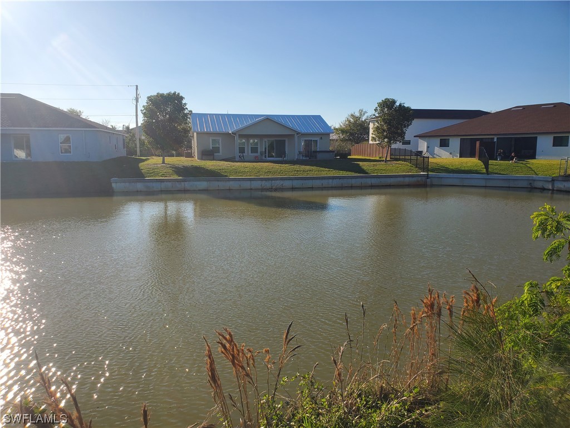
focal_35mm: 26
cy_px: 214
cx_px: 285
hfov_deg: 67.3
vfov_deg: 53.1
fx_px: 428
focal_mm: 4.3
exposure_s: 1/2082
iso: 50
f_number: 2.4
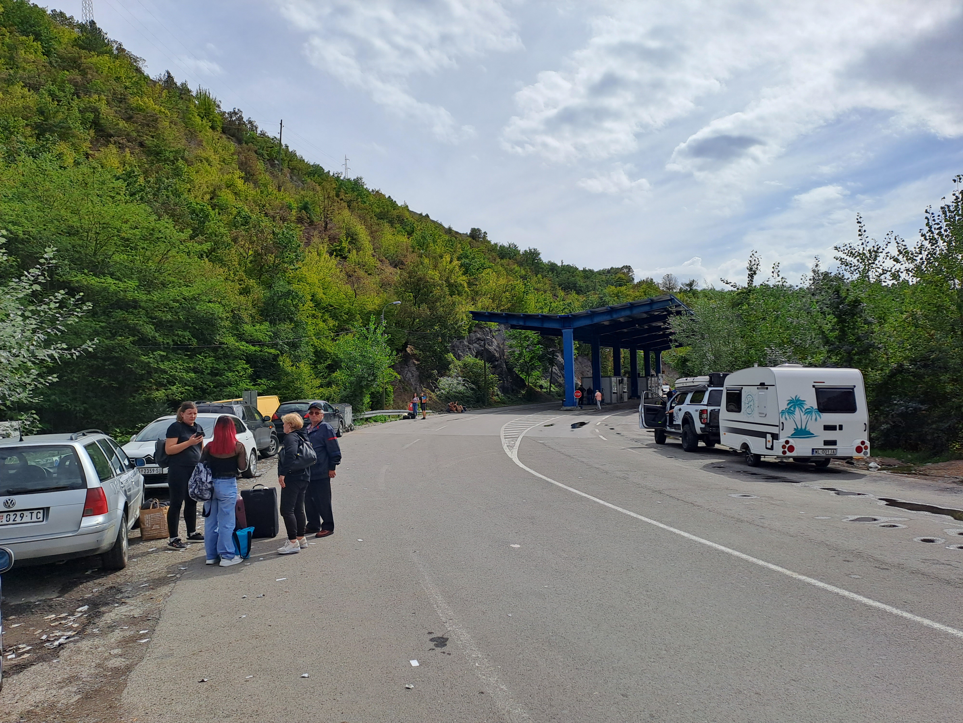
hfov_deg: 69.4
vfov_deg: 54.9
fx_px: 695
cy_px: 362
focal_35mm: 25
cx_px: 482
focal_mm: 4.65
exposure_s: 1/3774
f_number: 1.8
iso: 32
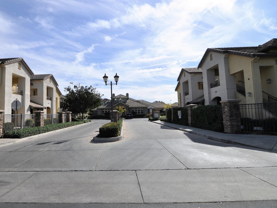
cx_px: 117
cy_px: 102
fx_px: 149
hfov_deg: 85.4
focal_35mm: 19
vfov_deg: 69.9
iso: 200
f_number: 5
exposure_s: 1/1600
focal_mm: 11
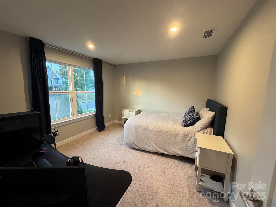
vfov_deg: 85.7
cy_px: 104
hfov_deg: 102.1
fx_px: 112
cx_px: 138
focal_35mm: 14
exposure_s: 1/60
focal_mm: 2.22
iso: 320
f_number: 2.2
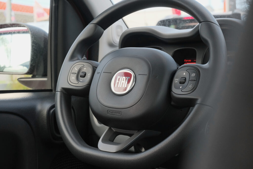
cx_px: 126
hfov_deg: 29.7
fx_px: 478
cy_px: 84
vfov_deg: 20.0
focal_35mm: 68
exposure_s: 1/160
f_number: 8
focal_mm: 45
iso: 2000
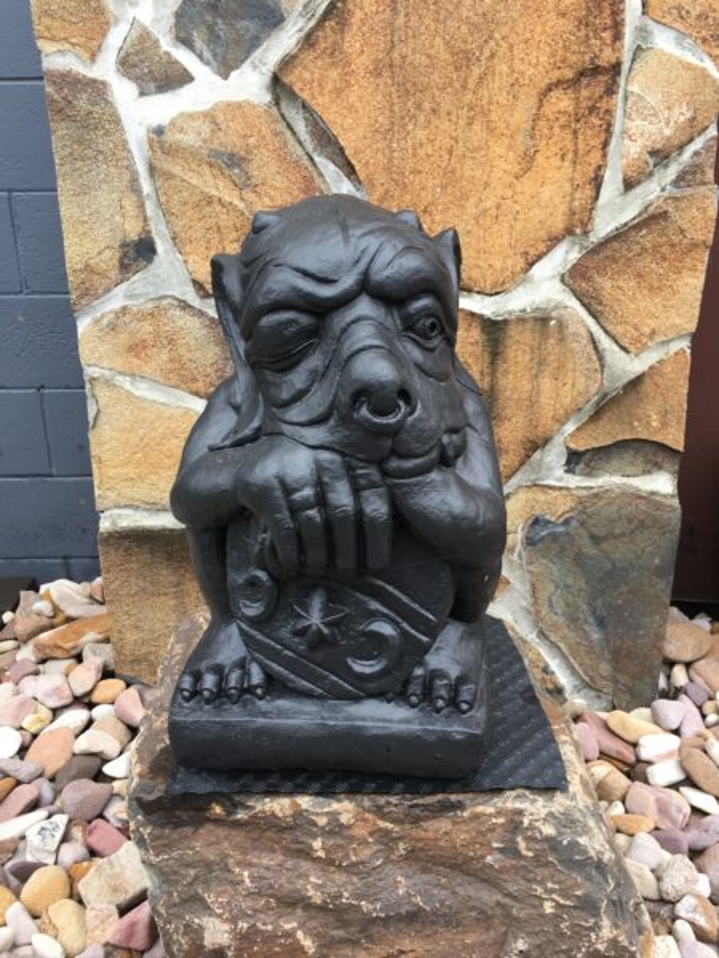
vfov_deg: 61.7
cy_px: 479
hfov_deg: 48.2
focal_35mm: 29
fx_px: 803
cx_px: 360
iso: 25
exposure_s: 1/118
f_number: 2.2
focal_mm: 4.15
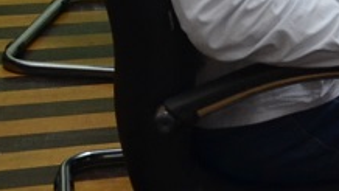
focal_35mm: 155
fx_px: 1394
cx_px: 841
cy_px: -284
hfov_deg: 11.3
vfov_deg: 7.3
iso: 640
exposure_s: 1/60
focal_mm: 18
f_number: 4
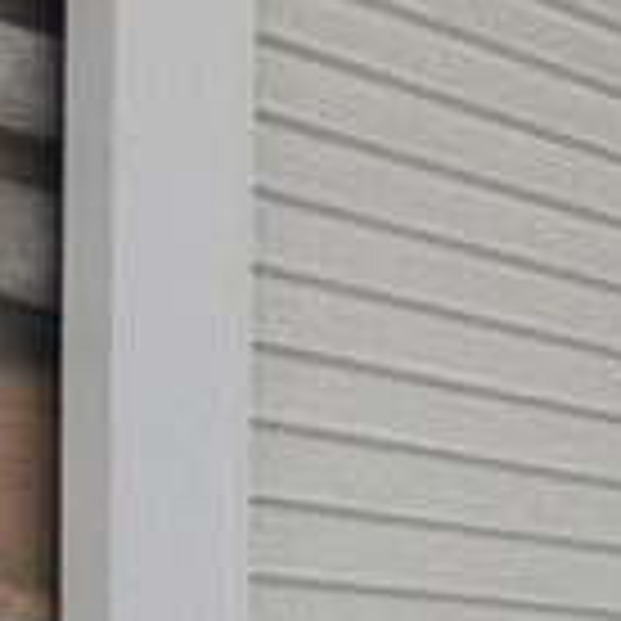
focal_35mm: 104
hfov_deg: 9.3
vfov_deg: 15.8
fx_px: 2114
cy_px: 837
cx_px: 2228
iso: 400
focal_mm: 11
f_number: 7.1
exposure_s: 1/4000
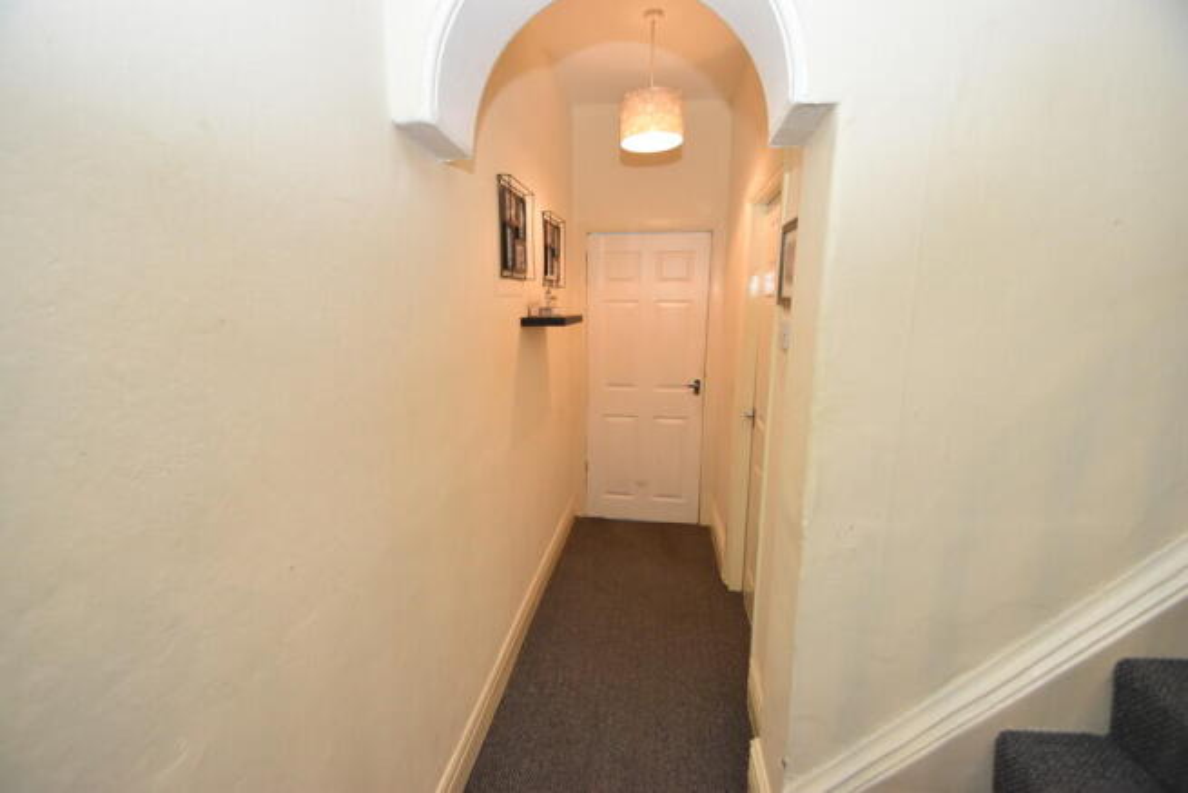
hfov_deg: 100.4
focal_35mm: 15
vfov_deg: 77.4
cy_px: 396
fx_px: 495
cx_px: 594
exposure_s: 1/60
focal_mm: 10
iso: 800
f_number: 4
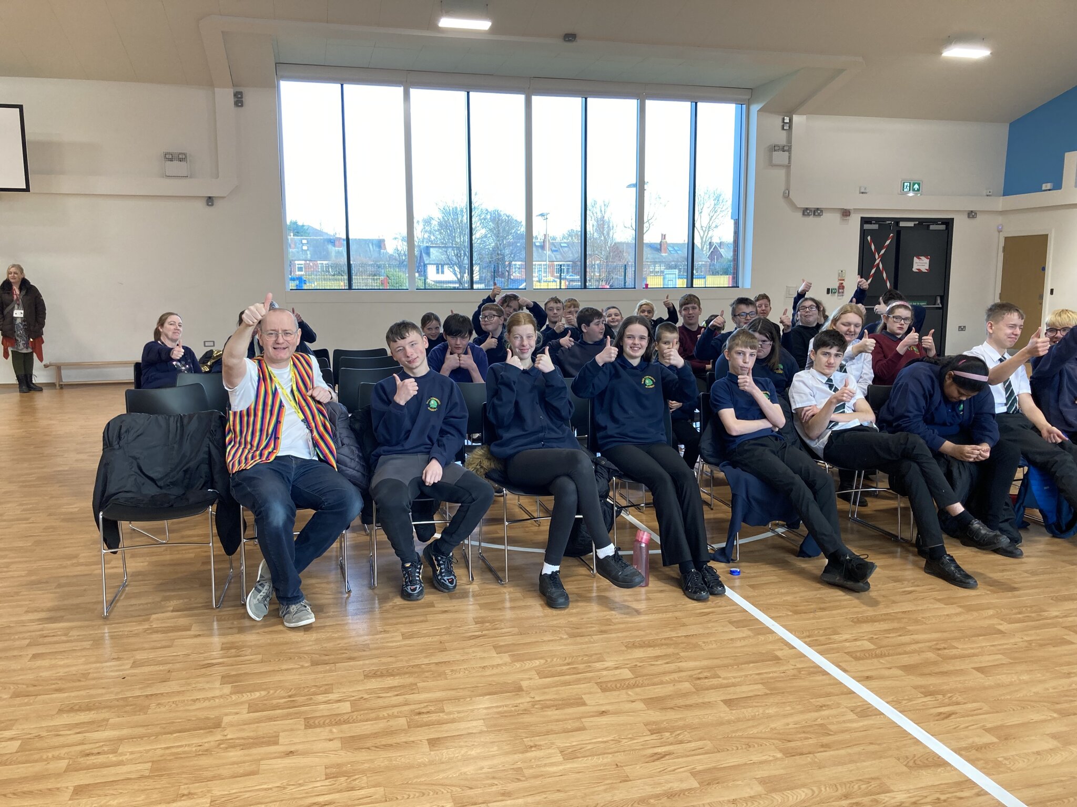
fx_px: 871
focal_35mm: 28
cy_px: 404
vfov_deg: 49.7
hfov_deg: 63.4
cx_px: 538
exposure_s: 1/100
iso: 40
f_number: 1.8
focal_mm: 3.99
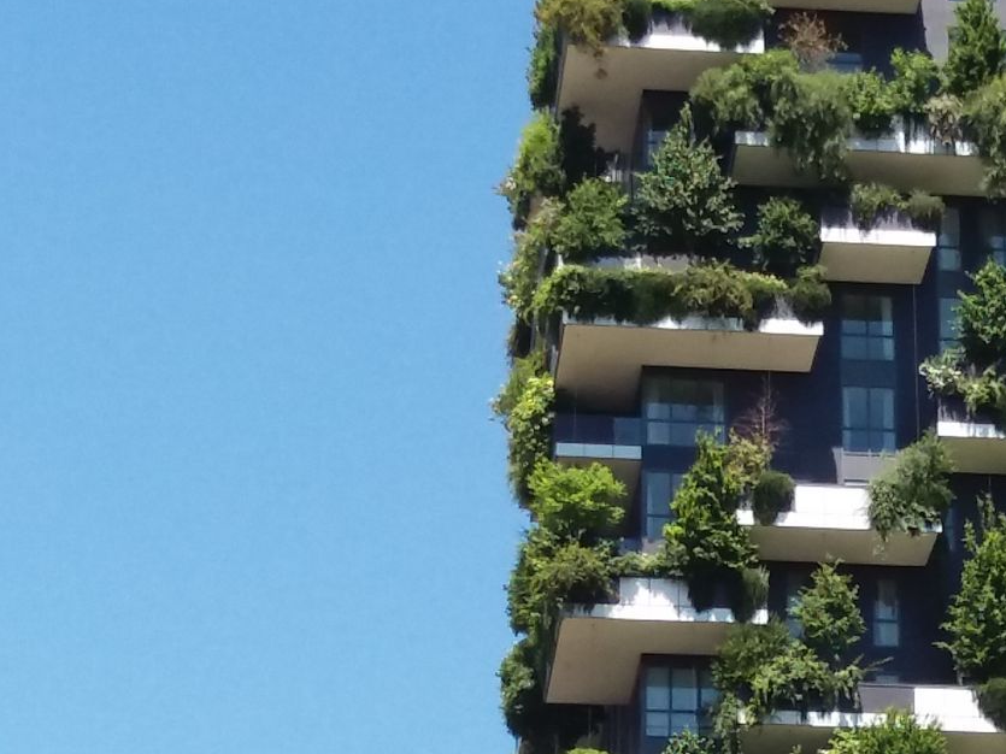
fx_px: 1802
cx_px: 784
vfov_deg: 23.2
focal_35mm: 62
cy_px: 644
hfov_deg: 30.5
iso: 64
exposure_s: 1/859
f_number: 1.9
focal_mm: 3.7
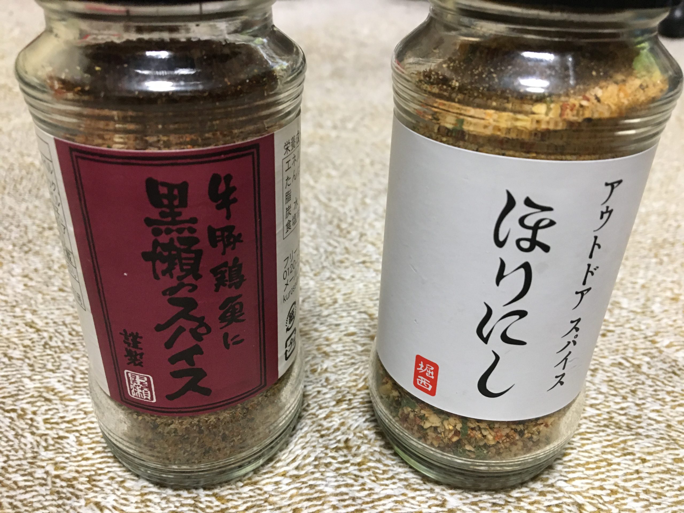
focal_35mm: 29
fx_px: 573
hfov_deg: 61.7
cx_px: 342
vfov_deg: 48.2
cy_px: 256
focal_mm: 4.15
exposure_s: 1/15
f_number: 2.2
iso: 200
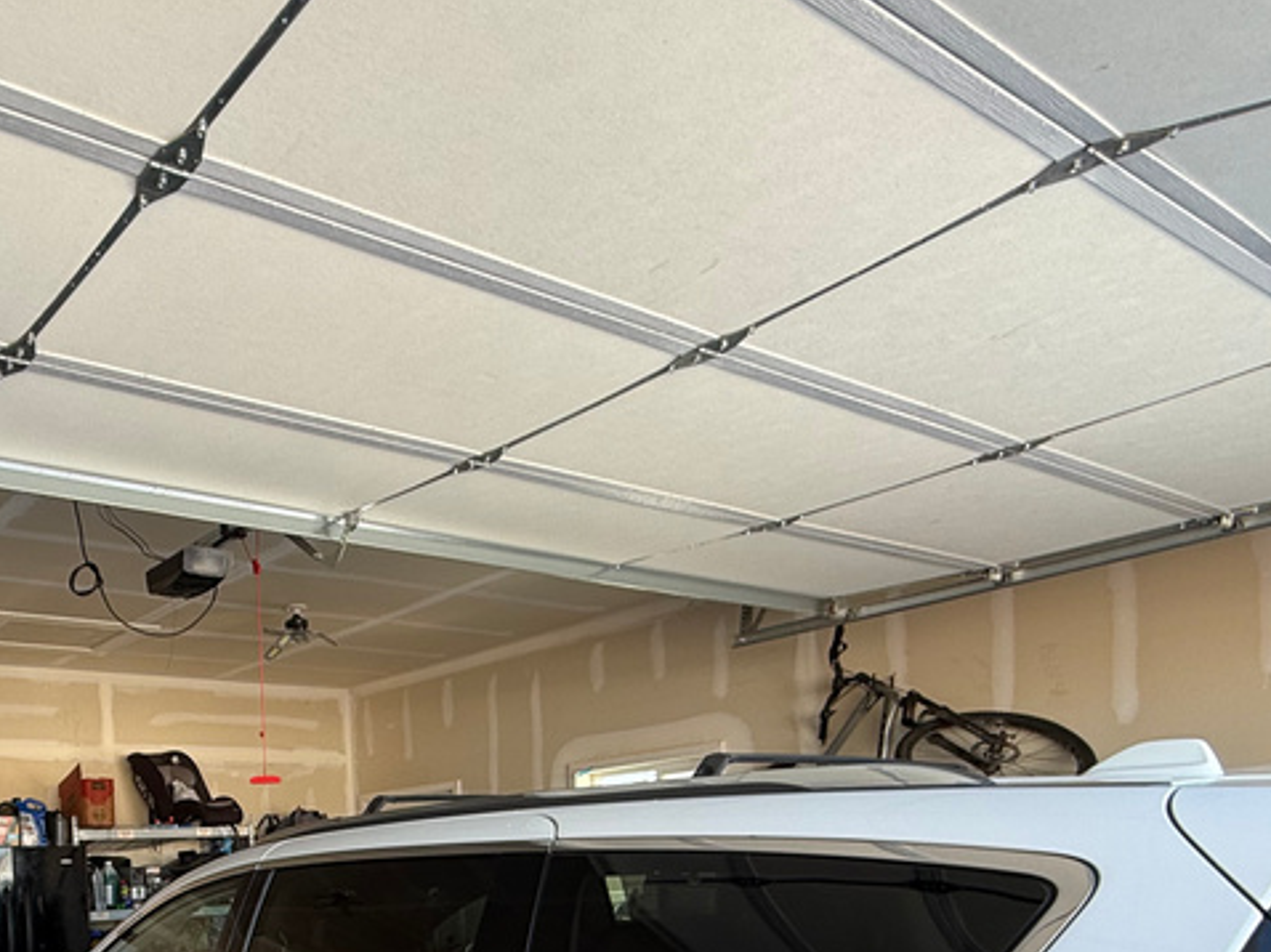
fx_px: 1101
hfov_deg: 54.7
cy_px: 923
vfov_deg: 41.5
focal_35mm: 30
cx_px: 207
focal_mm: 2.22
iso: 50
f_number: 2.2
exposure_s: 1/116
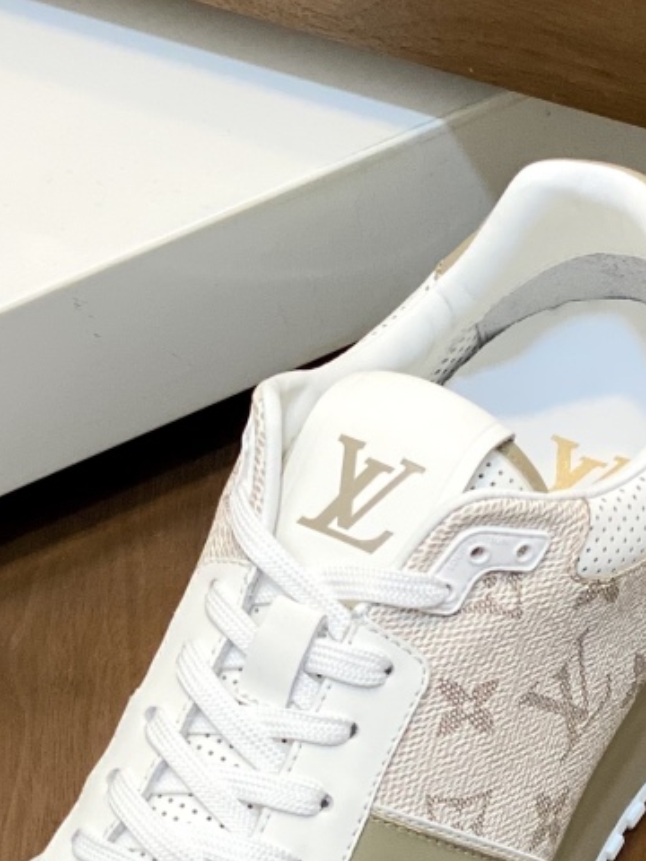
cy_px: 746
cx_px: 239
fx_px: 3882
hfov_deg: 9.5
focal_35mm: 156
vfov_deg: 12.6
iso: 50
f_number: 2
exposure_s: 1/100
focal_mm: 6
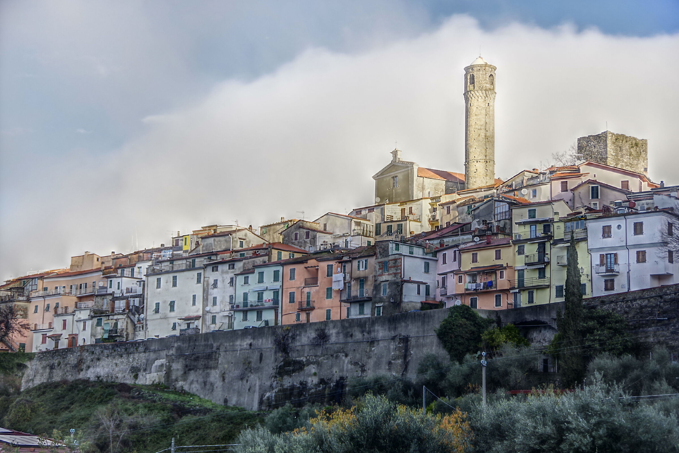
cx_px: 340
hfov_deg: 28.1
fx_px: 1358
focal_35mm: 72
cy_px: 226
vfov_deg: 18.9
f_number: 5
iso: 200
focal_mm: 48
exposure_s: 1/200
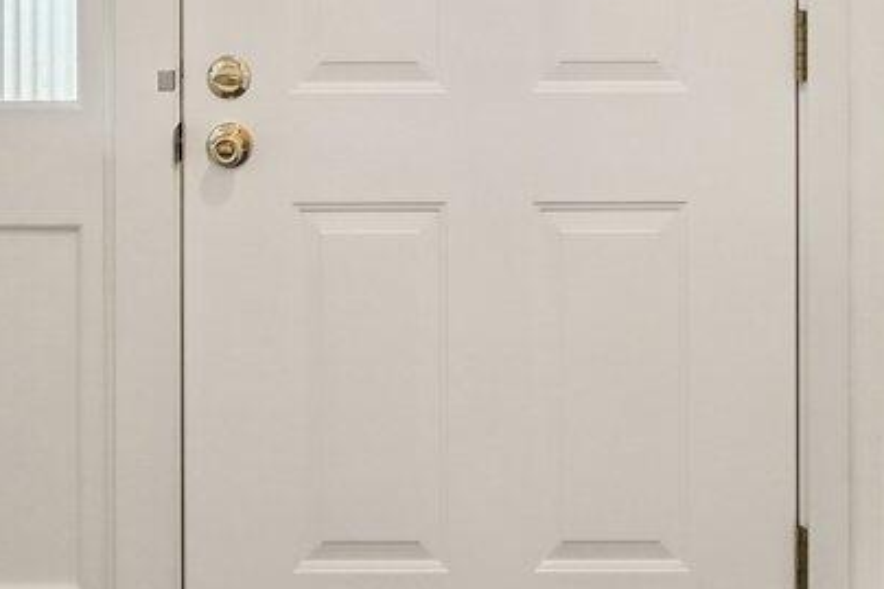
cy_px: -53
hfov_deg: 28.4
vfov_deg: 18.5
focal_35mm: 71
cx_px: 381
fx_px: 1743
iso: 400
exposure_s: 1/20
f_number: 4
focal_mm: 14
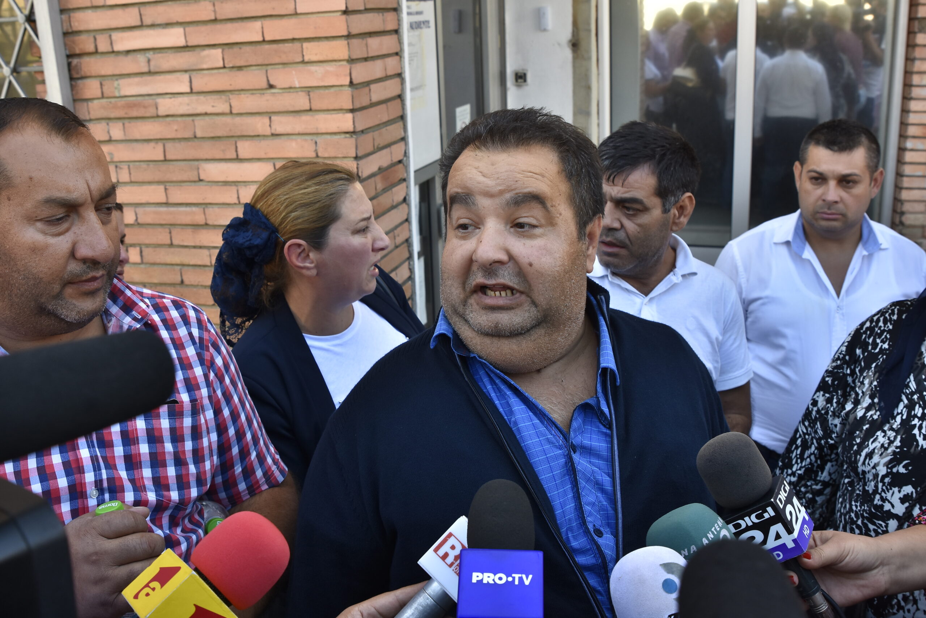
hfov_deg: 53.1
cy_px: 309
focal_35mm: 36
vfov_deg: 36.9
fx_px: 926
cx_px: 463
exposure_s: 1/160
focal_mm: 24
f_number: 5.6
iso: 320
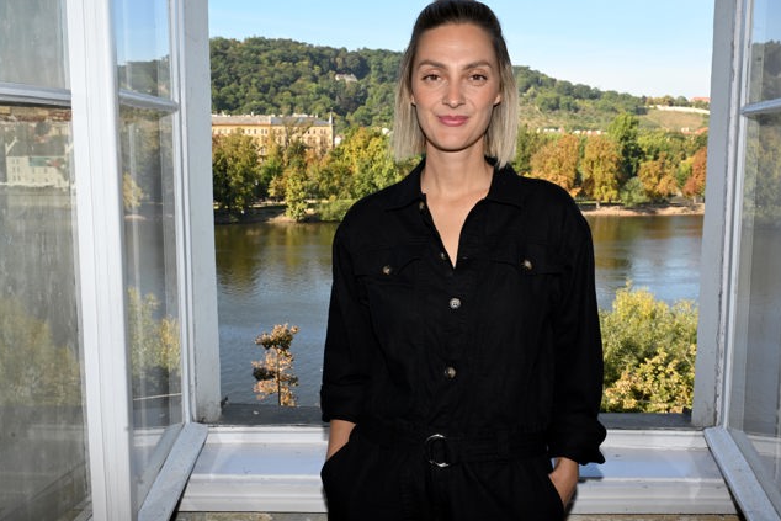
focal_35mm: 38
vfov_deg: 35.5
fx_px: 815
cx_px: 420
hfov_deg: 51.2
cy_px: 252
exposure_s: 1/200
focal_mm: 34.5
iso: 500
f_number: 14
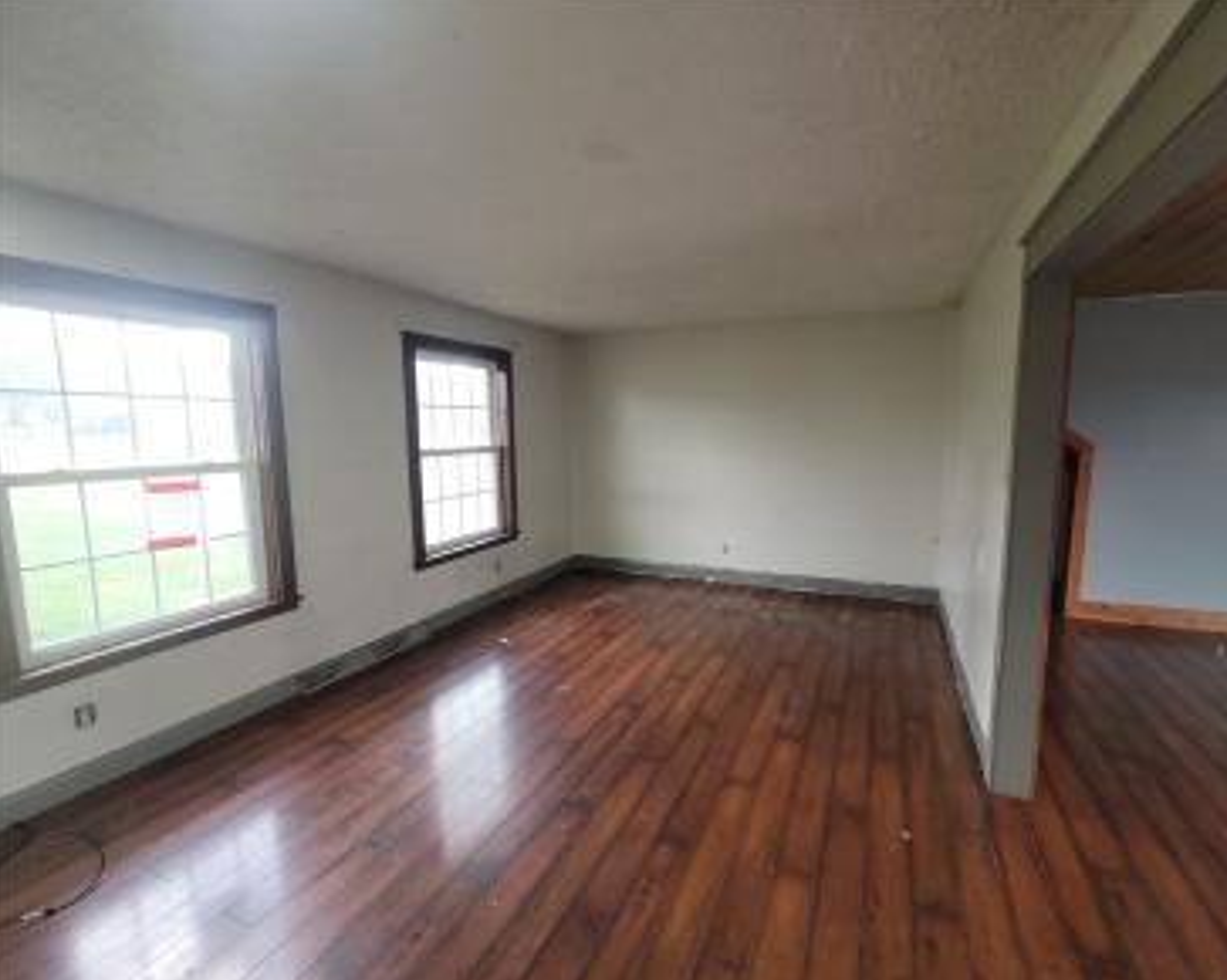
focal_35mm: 14
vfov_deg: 87.9
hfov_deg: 100.5
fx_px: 508
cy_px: 493
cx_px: 669
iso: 200
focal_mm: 2.2
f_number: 2.2
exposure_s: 1/60
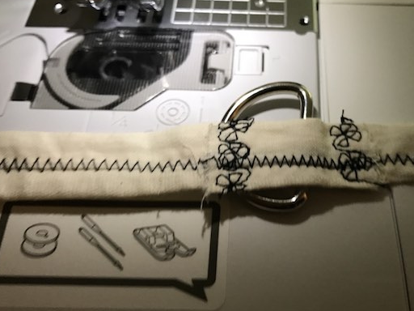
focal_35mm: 41
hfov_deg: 44.9
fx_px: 490
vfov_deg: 35.1
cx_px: 285
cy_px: 152
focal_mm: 3.99
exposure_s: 1/24
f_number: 1.8
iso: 40
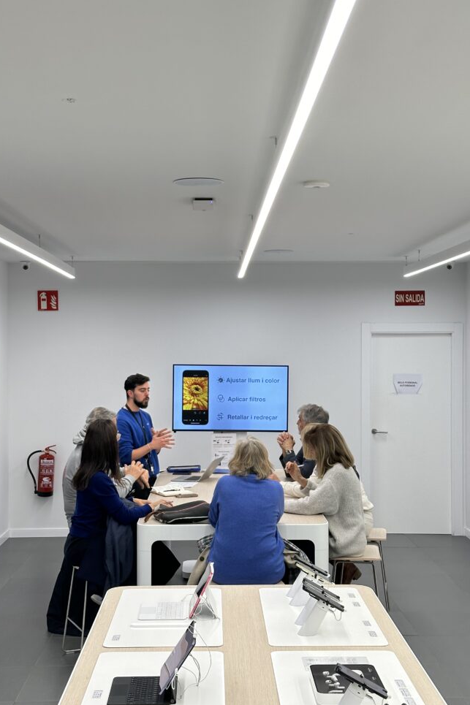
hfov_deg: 25.5
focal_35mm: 53
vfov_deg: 37.5
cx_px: 236
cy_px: 362
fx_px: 1038
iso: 80
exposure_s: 1/196
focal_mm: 6.86
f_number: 1.78
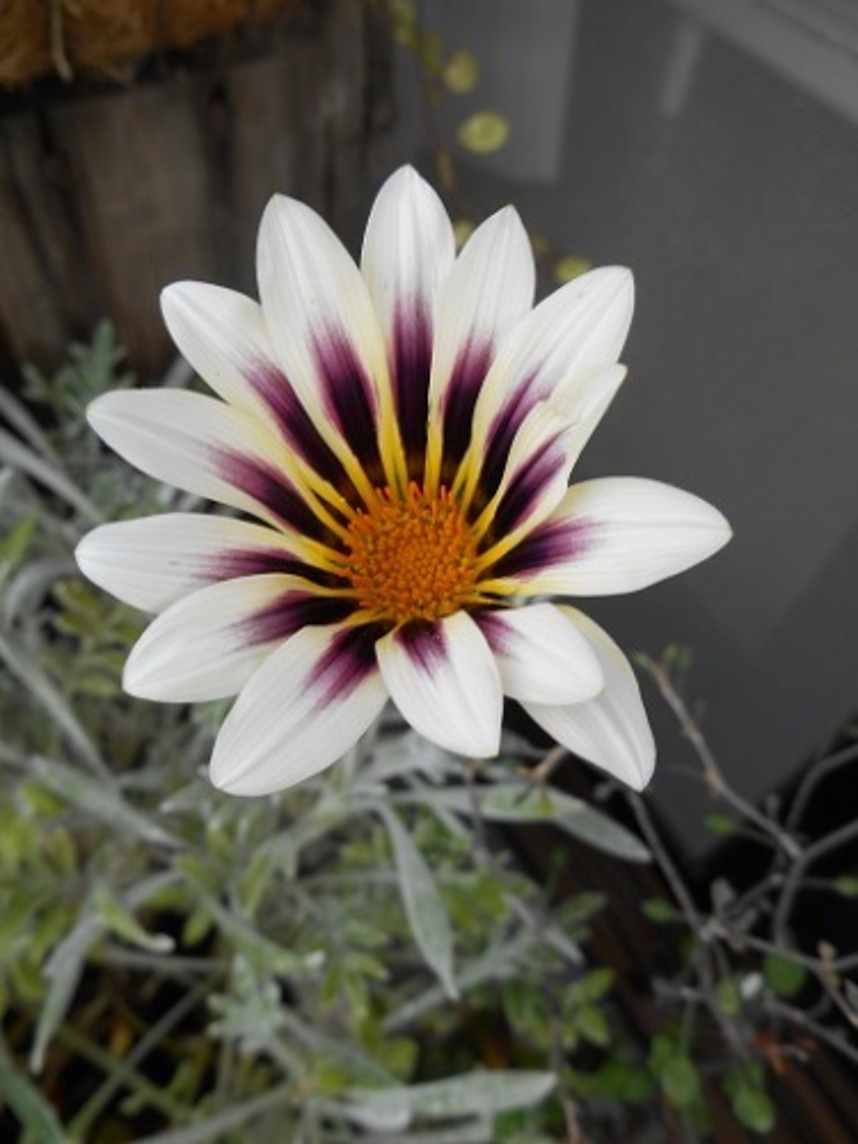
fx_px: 859
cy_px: 572
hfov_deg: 53.1
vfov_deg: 67.3
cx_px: 429
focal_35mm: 26
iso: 80
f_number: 3.4
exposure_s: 1/80
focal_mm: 4.7
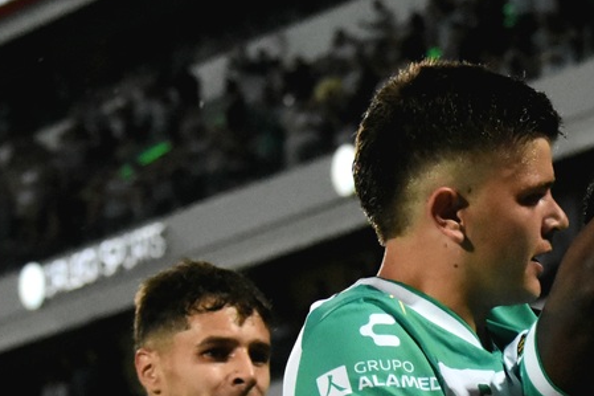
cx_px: 648
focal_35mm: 321
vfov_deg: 4.3
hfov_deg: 6.4
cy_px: 407
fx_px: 5294
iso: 6400
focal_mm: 80
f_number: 5.6
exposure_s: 1/833
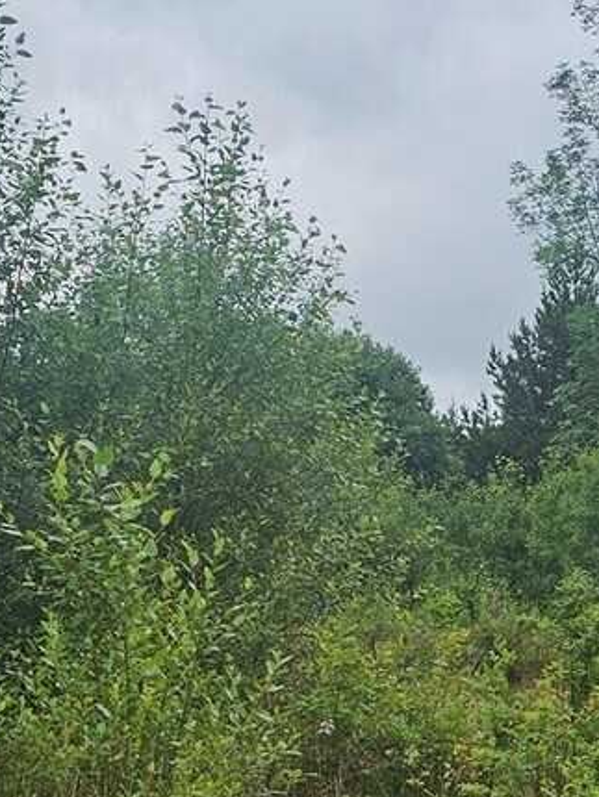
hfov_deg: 19.1
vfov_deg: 25.1
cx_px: 354
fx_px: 1775
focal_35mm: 77
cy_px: 589
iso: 10
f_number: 1.7
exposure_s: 1/671
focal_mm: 6.3
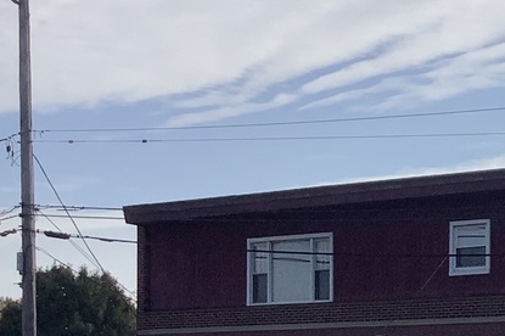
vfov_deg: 11.8
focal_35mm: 112
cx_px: 781
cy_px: 478
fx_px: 1570
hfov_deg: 16.5
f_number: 2.4
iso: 25
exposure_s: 1/2092
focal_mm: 3.3
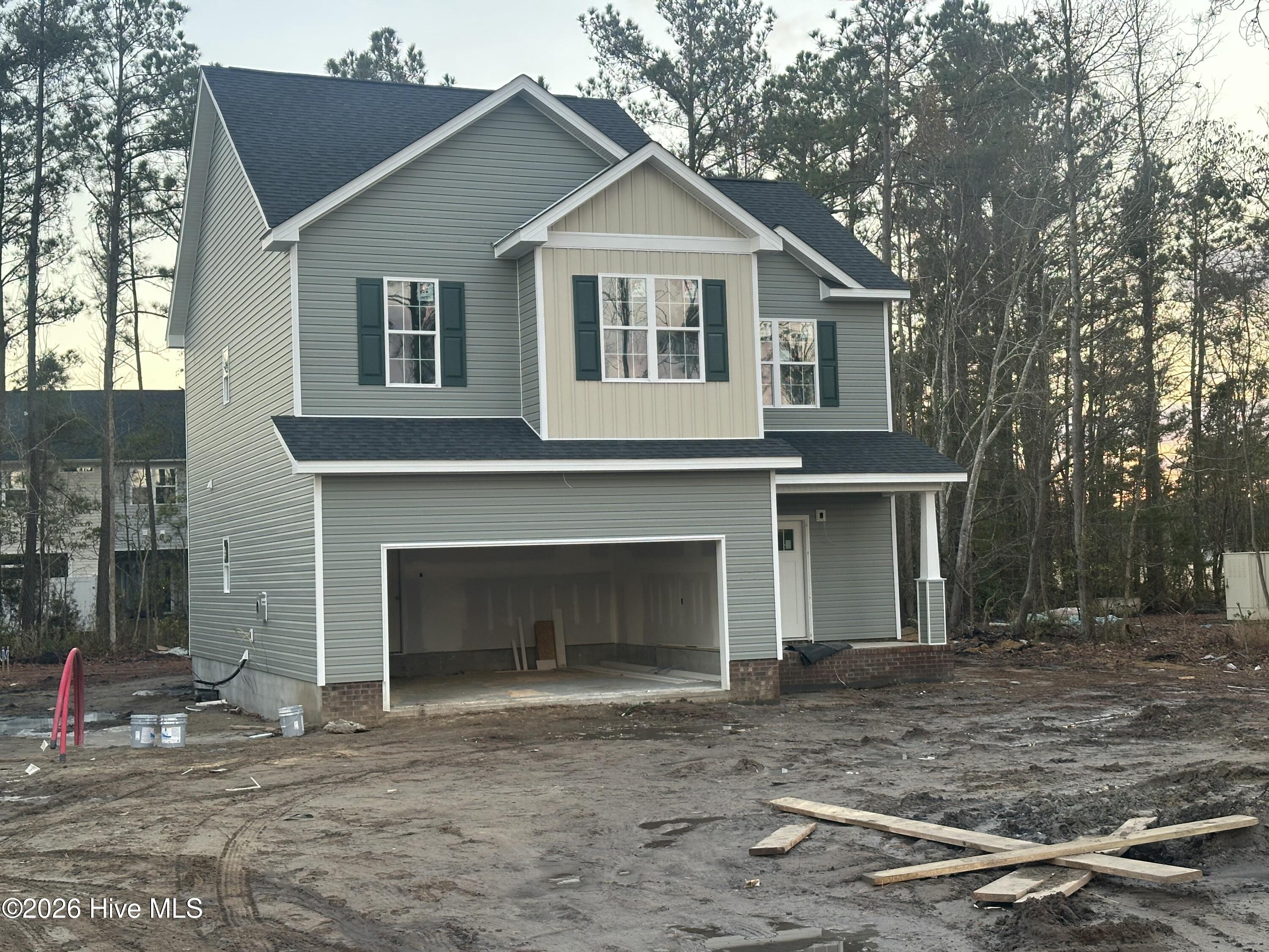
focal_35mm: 48
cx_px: 634
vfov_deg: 30.3
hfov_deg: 39.7
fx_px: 1760
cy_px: 476
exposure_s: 1/86
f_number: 1.78
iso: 80
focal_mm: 6.86
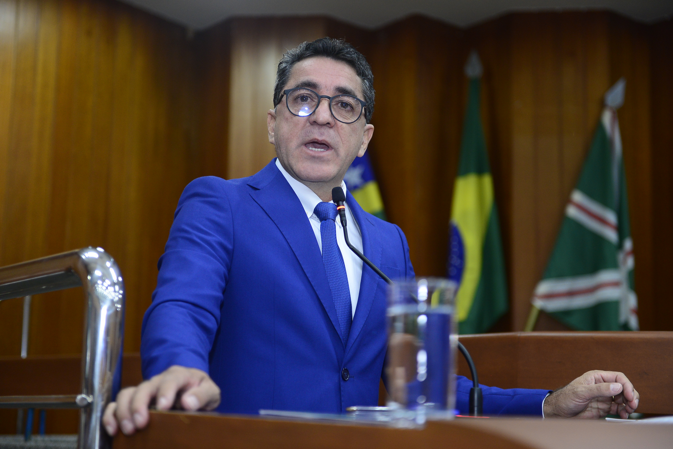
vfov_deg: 21.9
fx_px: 1159
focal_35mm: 62
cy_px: 224
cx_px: 336
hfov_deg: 32.4
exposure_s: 1/125
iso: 1600
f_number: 3.5
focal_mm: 62
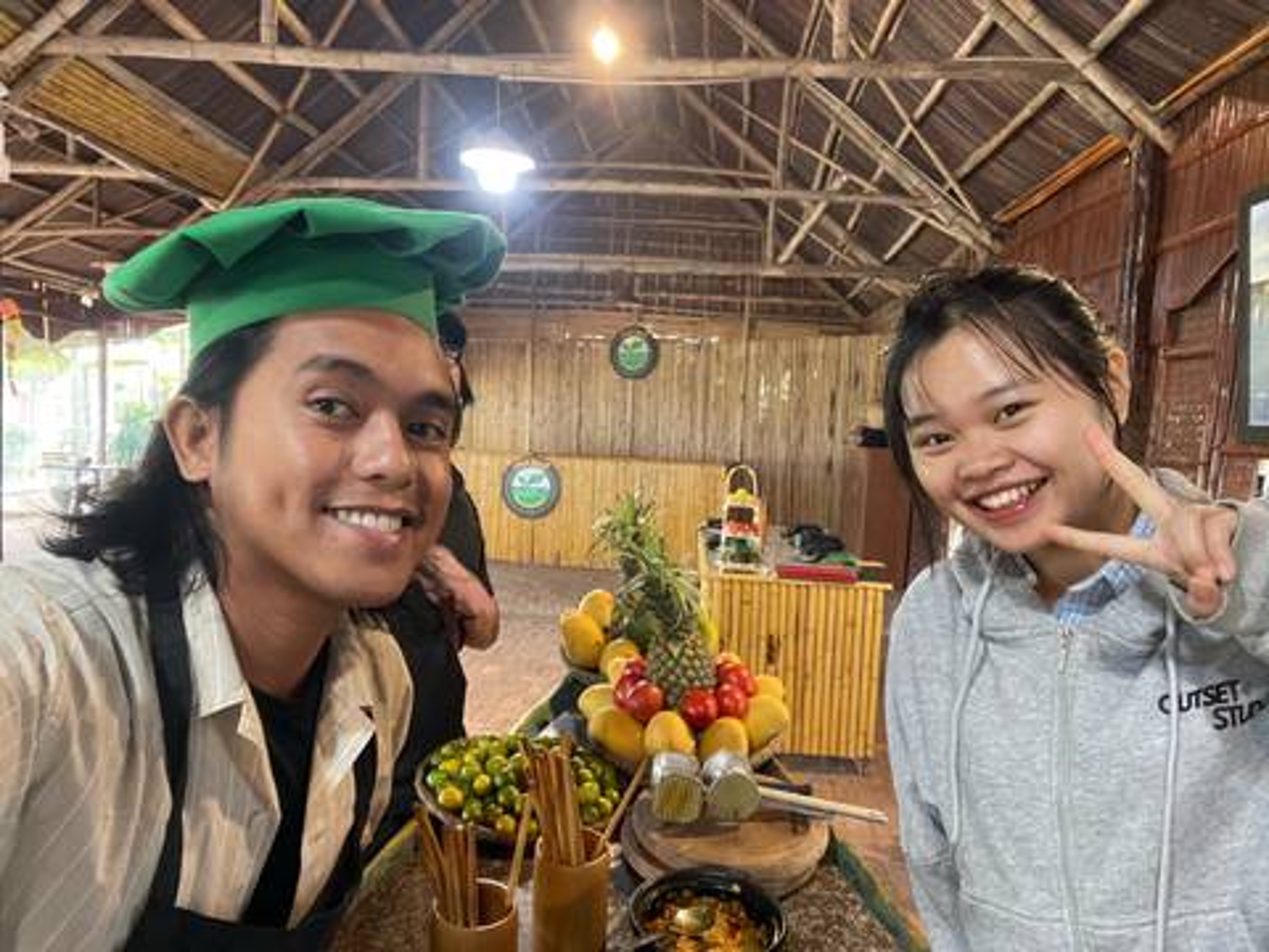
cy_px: 476
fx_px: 843
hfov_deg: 73.9
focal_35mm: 23
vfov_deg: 58.9
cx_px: 634
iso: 320
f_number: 2.2
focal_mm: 2.71
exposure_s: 1/50
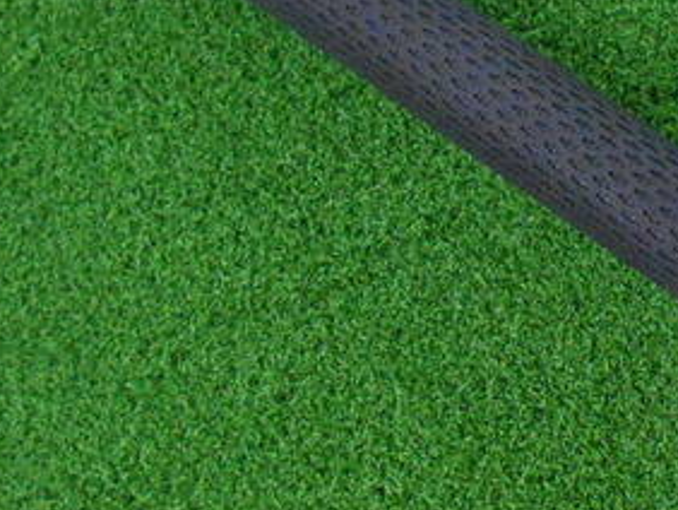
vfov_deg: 24.8
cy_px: 207
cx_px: 654
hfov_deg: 30.7
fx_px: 1157
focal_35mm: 59
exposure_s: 1/100
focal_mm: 4.6
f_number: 3.2
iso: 800
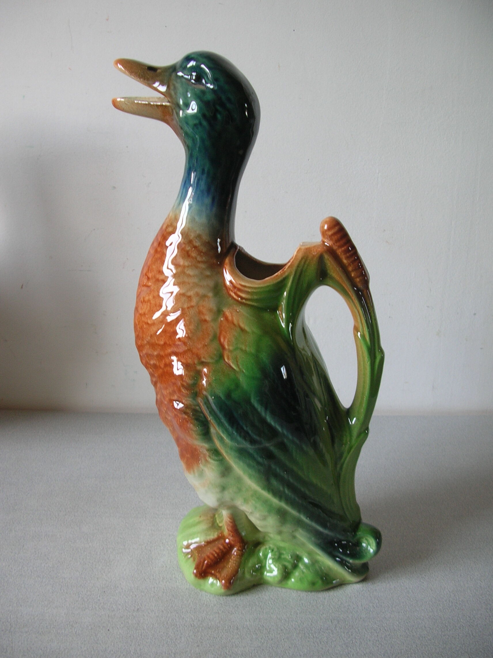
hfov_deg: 40.6
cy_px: 329
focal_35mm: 35
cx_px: 246
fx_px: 666
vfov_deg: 52.7
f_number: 2.8
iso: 50
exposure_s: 1/21.6
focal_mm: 5.8
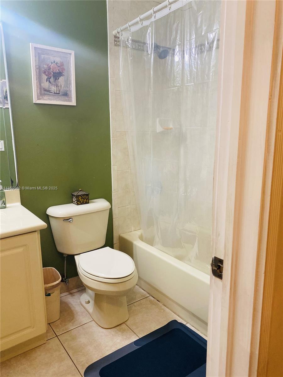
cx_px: 142
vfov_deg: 67.3
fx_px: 283
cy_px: 188
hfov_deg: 53.1
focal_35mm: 26
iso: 200
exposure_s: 1/60
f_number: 1.8
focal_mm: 4.25
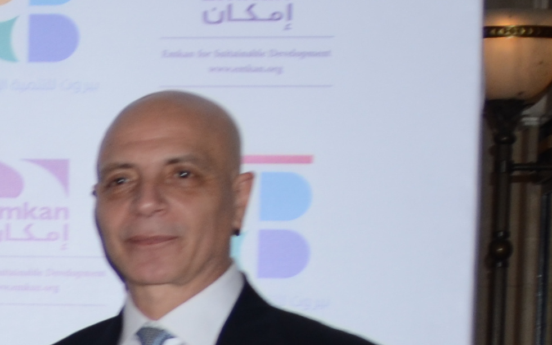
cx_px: -725
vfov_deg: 7.0
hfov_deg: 10.1
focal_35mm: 184
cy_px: 592
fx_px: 2768
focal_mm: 24
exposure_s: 1/250
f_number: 4.5
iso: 250
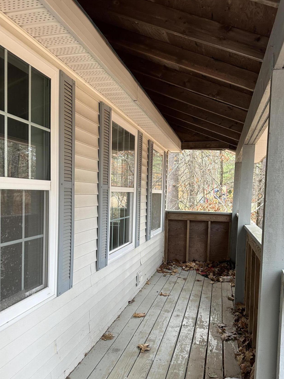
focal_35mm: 29
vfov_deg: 61.5
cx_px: 151
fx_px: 317
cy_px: 212
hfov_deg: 48.2
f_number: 1.78
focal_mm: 6.86
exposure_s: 1/121
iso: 125
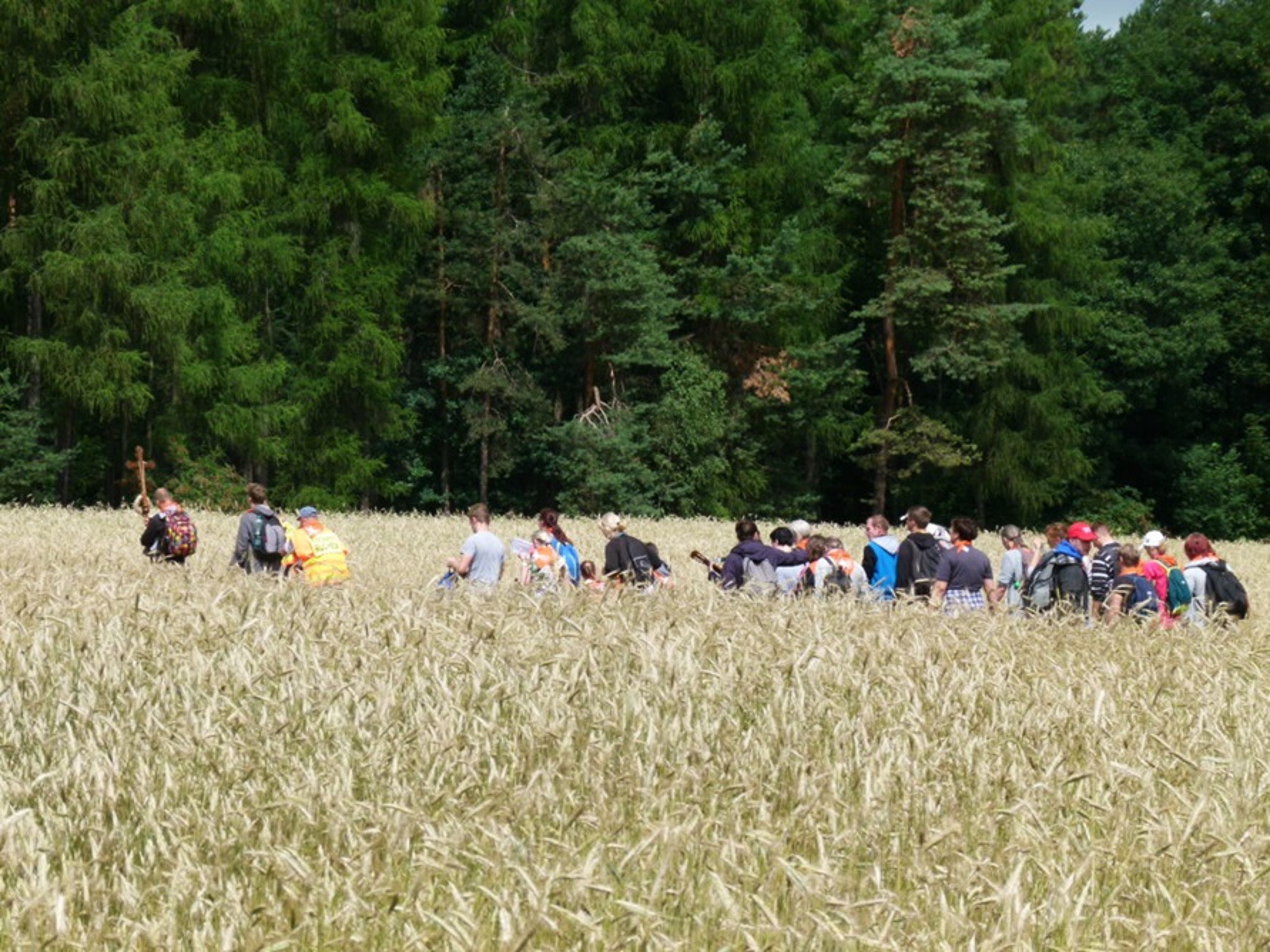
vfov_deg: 11.9
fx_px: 4549
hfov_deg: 15.9
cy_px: 476
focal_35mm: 124
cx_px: 635
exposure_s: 1/800
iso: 100
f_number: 4
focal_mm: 22.2
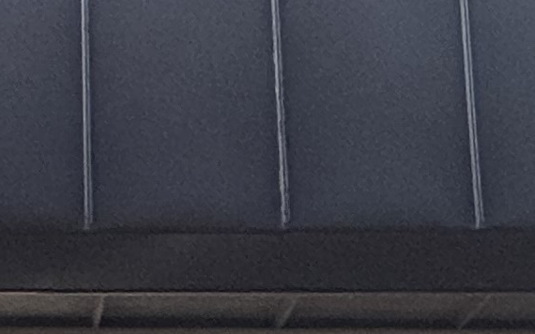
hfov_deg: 3.6
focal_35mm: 577
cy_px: -236
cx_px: 996
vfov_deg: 2.3
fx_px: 8411
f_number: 2.8
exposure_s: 1/41
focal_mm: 9
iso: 1000
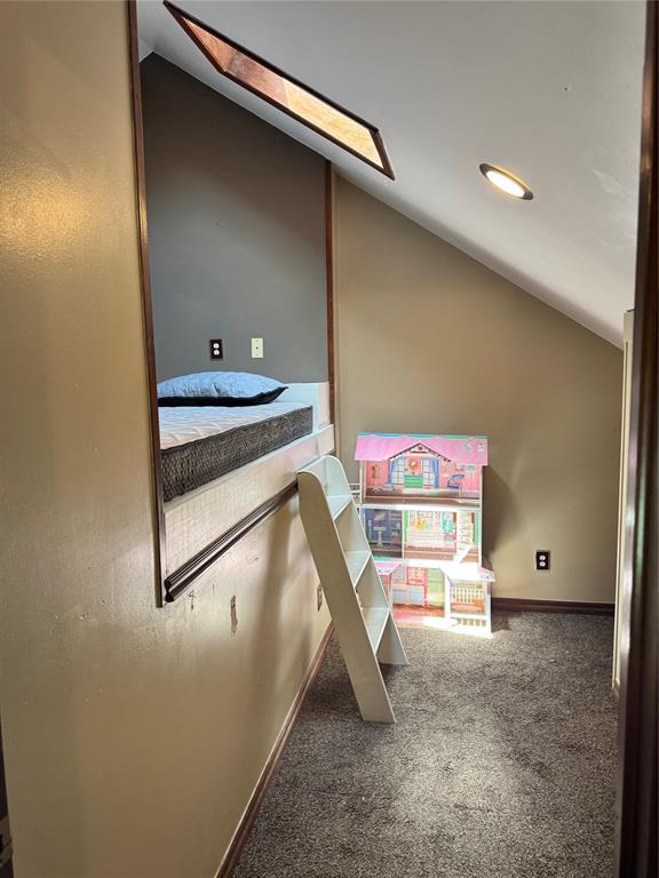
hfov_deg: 56.8
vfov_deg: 71.6
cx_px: 330
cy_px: 439
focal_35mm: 24
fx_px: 609
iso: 200
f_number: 1.78
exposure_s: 1/60
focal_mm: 6.76
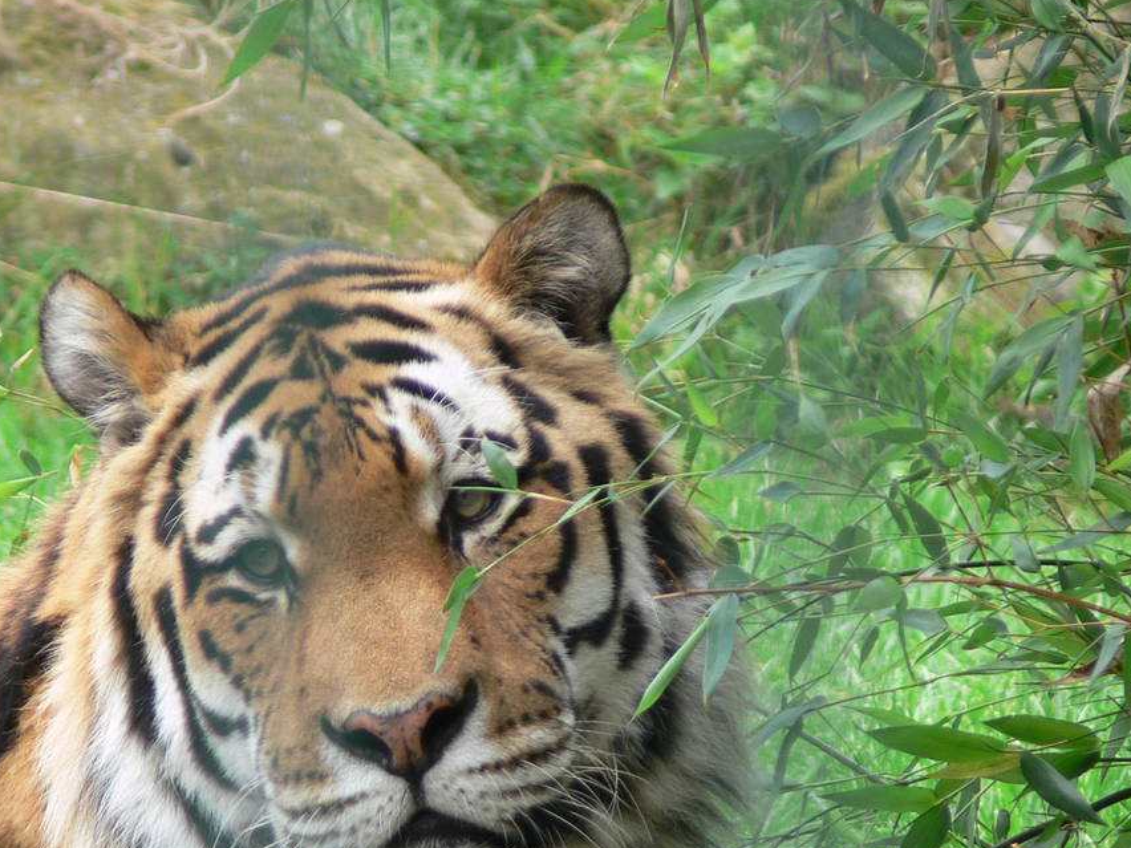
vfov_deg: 1.9
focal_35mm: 789
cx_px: 333
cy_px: 726
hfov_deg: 2.5
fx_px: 25779
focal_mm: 88.8
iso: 80
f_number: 4
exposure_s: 1/80
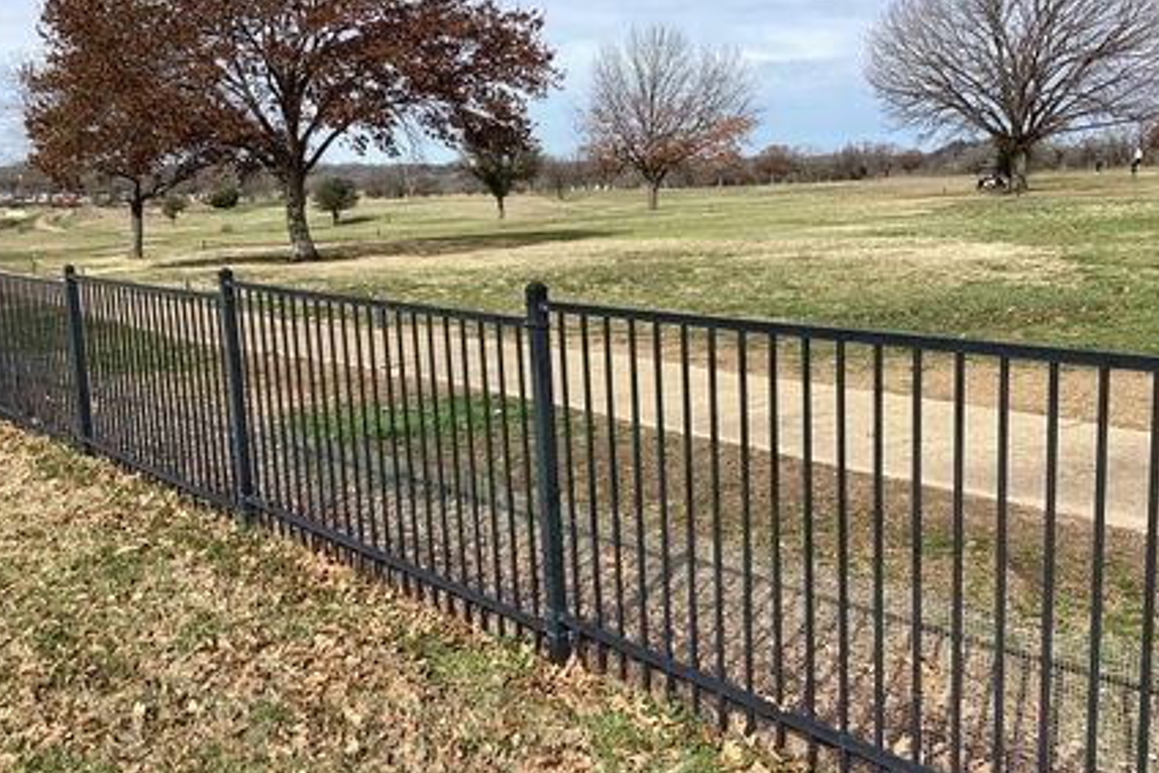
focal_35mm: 38
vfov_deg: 35.1
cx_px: 599
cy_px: 359
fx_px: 1224
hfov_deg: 50.7
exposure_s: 1/1404
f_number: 2.4
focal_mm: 3.3
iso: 25
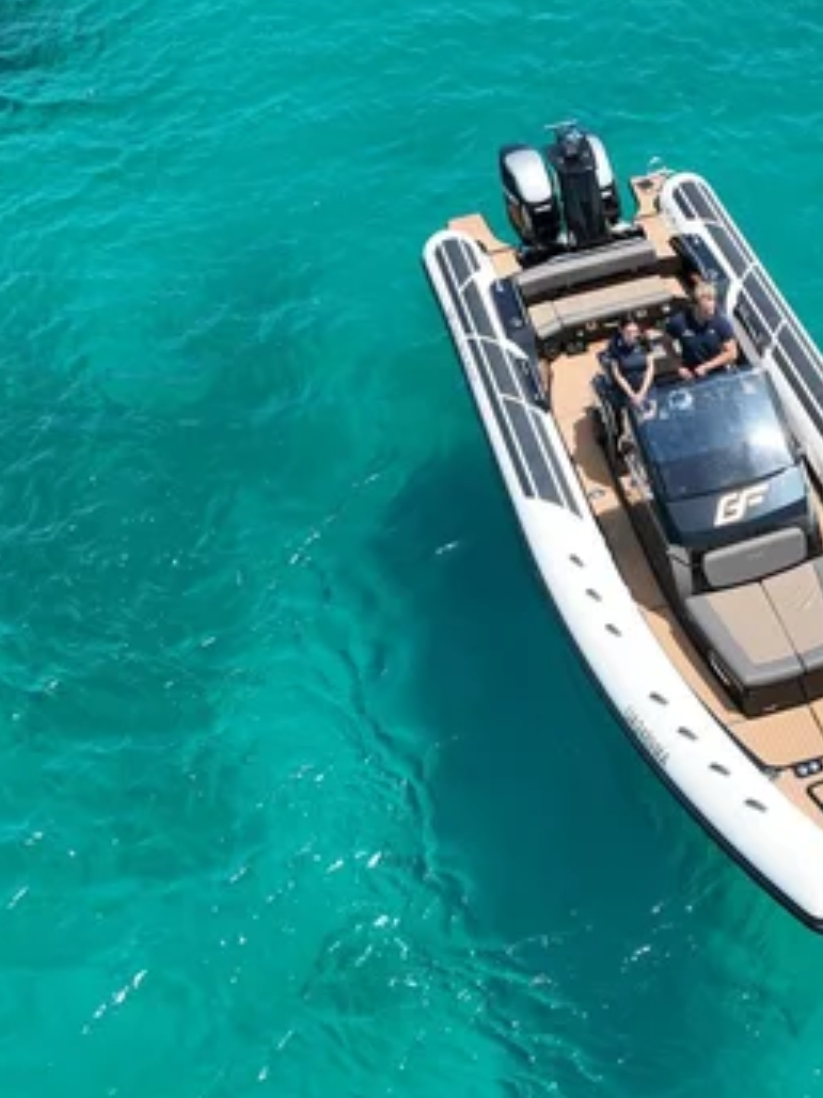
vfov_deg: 44.5
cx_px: 823
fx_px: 1332
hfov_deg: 31.7
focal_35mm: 42
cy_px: 679
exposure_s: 1/3200
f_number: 2.8
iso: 320
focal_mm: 12.29
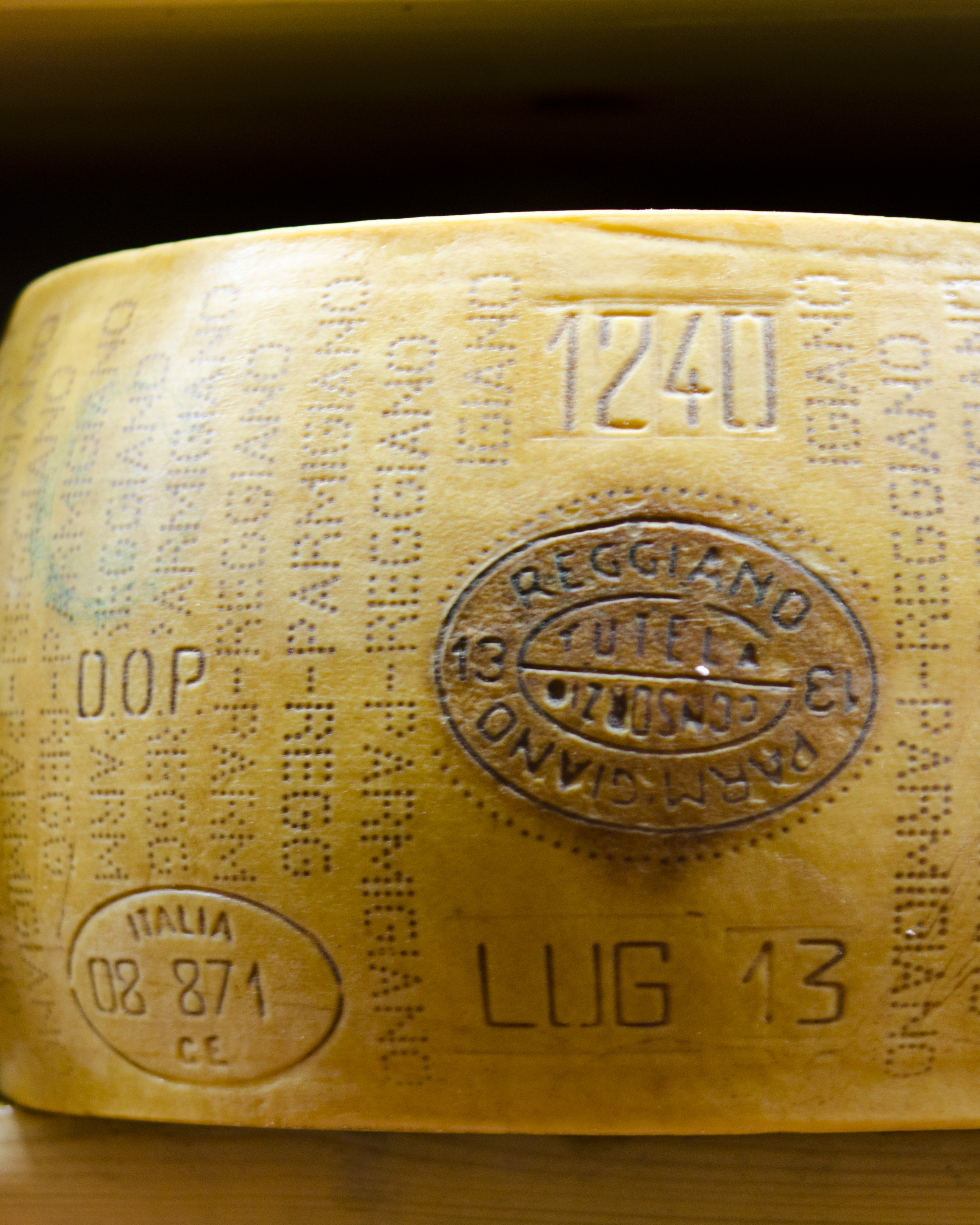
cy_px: 612
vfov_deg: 17.9
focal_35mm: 107
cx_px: 725
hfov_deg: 14.3
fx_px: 3879
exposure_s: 1/20
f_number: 2.2
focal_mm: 50
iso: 400
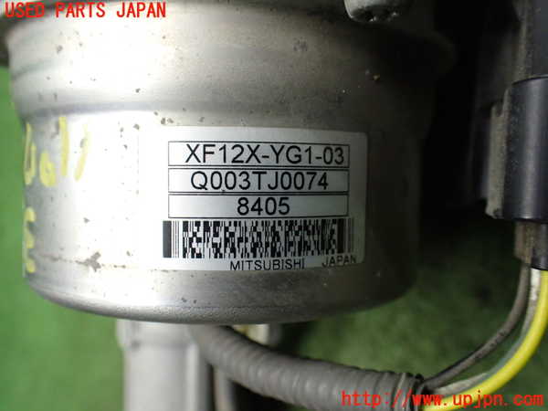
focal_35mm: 30
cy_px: 206
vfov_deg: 46.8
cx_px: 274
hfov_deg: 60.0
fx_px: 475
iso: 640
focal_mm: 5.4
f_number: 2.3
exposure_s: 1/125
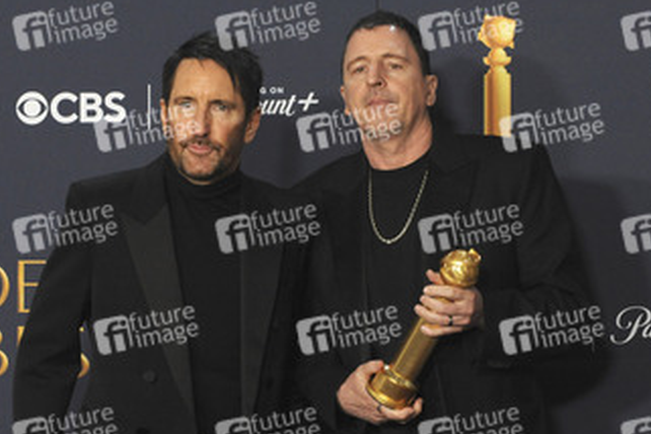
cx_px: 294
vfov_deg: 10.6
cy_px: 280
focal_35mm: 129
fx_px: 2333
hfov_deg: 15.9
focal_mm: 92
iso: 2500
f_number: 5
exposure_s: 1/160
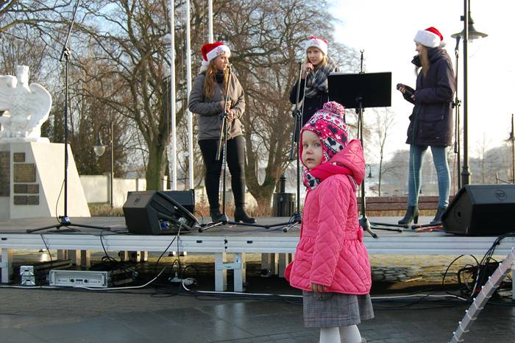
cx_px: 258
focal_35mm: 39
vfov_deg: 34.2
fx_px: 558
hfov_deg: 49.6
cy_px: 172
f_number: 7.1
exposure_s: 1/200
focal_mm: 26
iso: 200
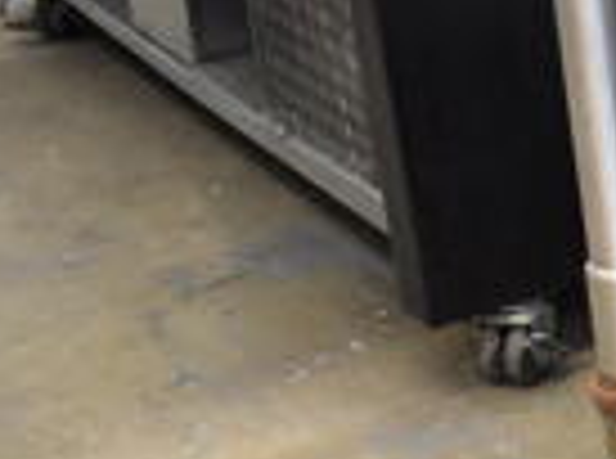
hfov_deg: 14.1
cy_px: 333
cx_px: 1254
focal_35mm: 116
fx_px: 2059
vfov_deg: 12.7
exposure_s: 1/125
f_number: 3.5
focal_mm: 18
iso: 5000
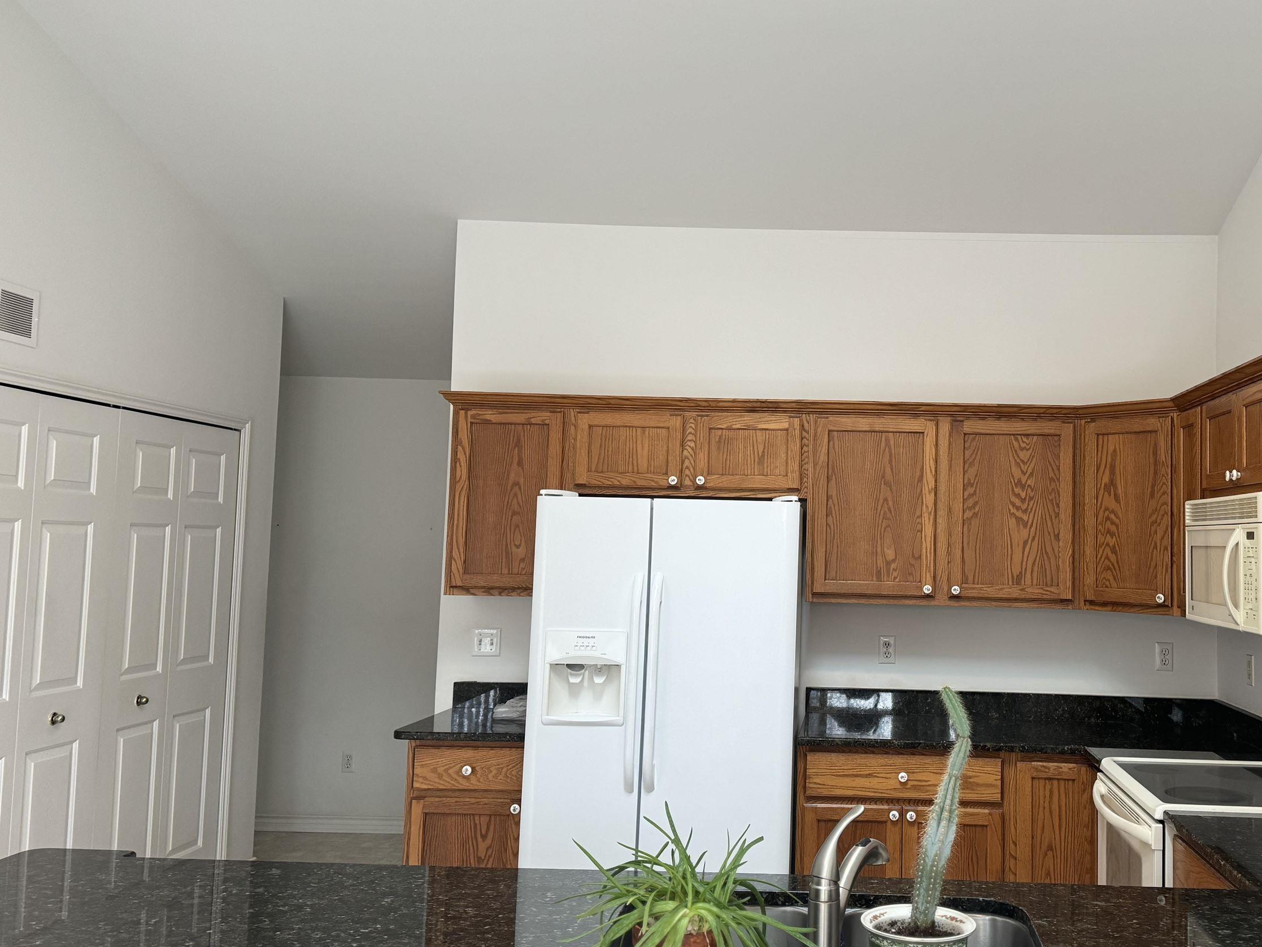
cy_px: 461
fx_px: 1203
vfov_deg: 42.9
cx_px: 850
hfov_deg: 54.1
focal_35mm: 33
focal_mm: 6.86
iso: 200
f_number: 1.78
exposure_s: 1/120
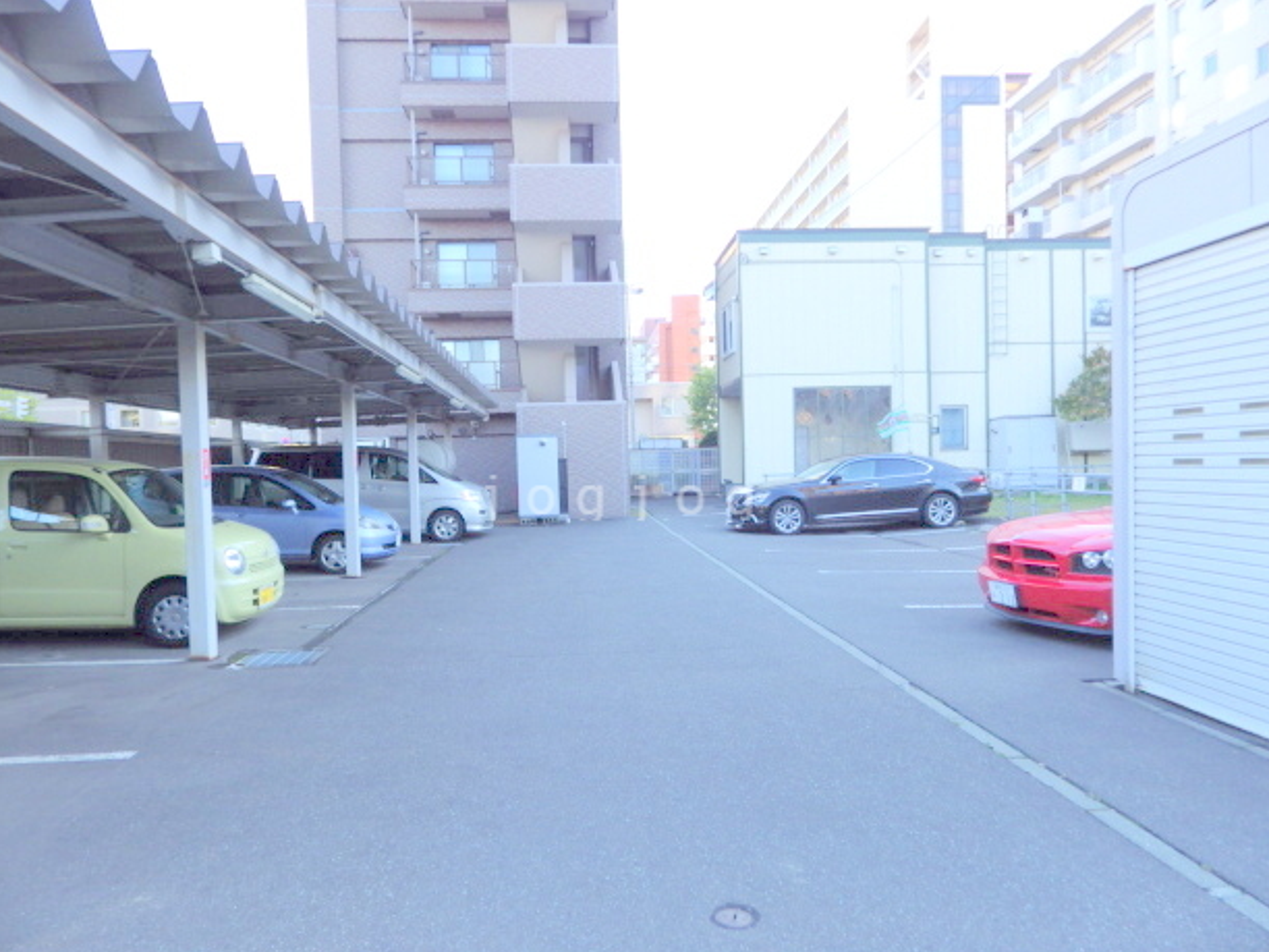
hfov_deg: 73.9
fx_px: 843
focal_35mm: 23
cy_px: 496
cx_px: 622
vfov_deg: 58.9
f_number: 3.1
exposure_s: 1/100
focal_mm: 4
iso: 100
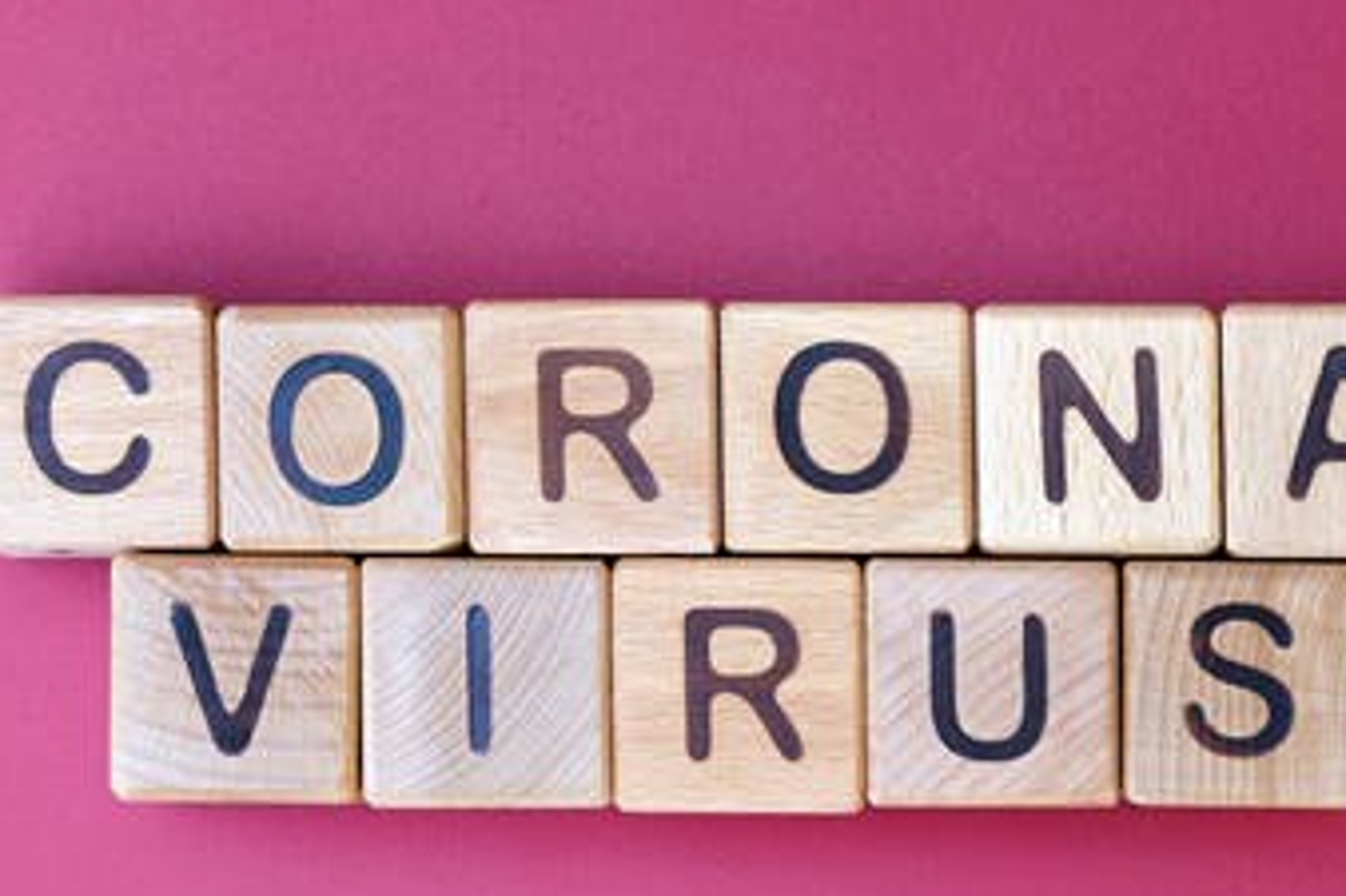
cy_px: 589
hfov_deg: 17.1
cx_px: 689
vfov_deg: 11.4
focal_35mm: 120
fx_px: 4484
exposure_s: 1/90
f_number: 4
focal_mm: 60
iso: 320
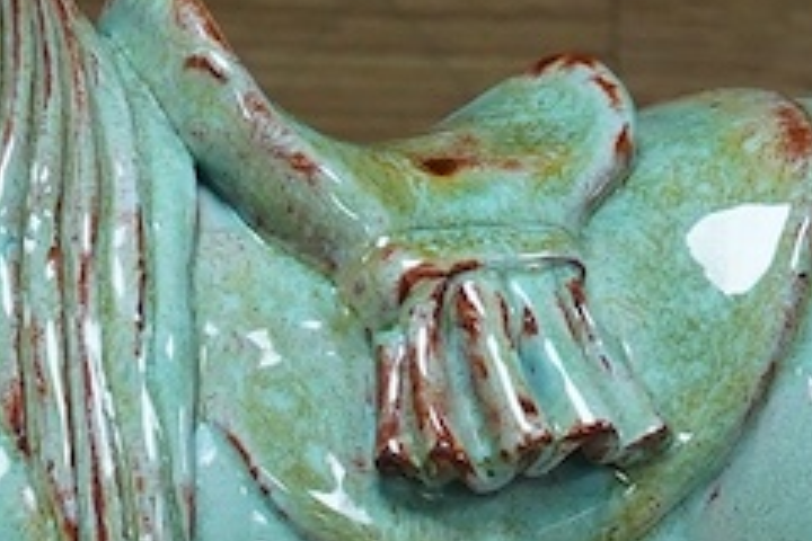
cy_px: 653
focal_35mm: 211
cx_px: 113
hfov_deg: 9.7
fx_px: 4759
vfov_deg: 6.5
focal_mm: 30
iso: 2500
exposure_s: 1/160
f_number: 10
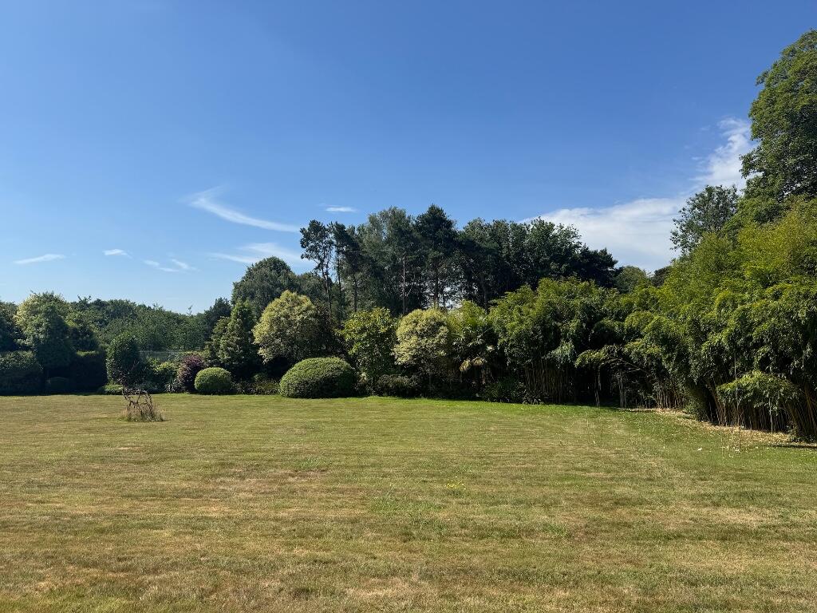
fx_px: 566
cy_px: 306
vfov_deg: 56.8
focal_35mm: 24
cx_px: 408
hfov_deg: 71.6
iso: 80
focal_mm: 6.76
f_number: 1.78
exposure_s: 1/5348
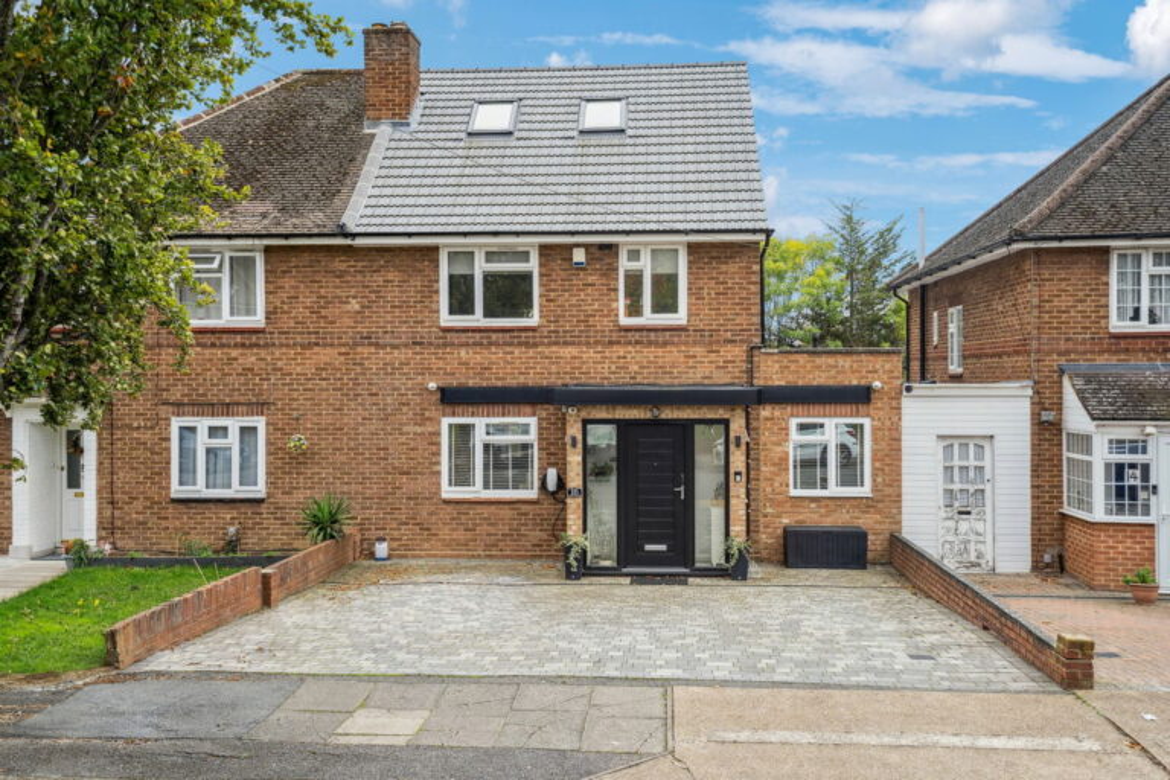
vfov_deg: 37.9
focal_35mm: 35
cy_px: 390
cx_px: 585
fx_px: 1137
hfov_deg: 54.4
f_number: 5.6
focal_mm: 35
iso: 500
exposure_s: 1/250
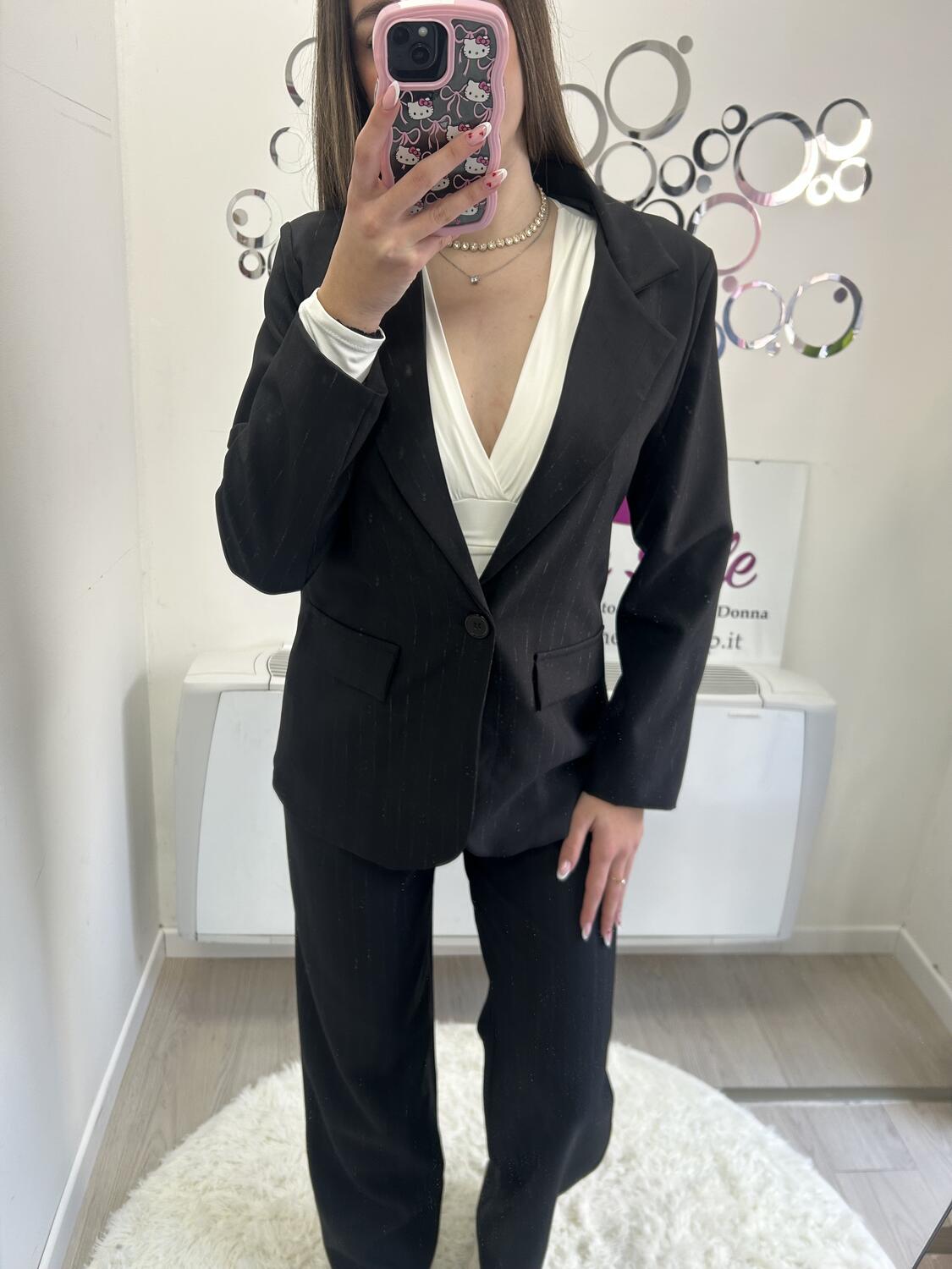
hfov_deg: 53.1
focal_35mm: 26
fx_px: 953
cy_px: 634
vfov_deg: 67.3
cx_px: 476
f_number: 1.5
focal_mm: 5.7
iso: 80
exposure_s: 1/100
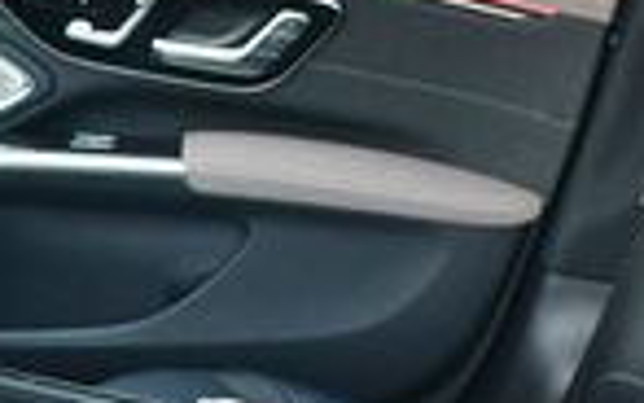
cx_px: -70
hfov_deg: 12.8
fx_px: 2809
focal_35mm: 160
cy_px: 696
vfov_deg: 8.0
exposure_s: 1/125
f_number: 3.5
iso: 900
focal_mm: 18
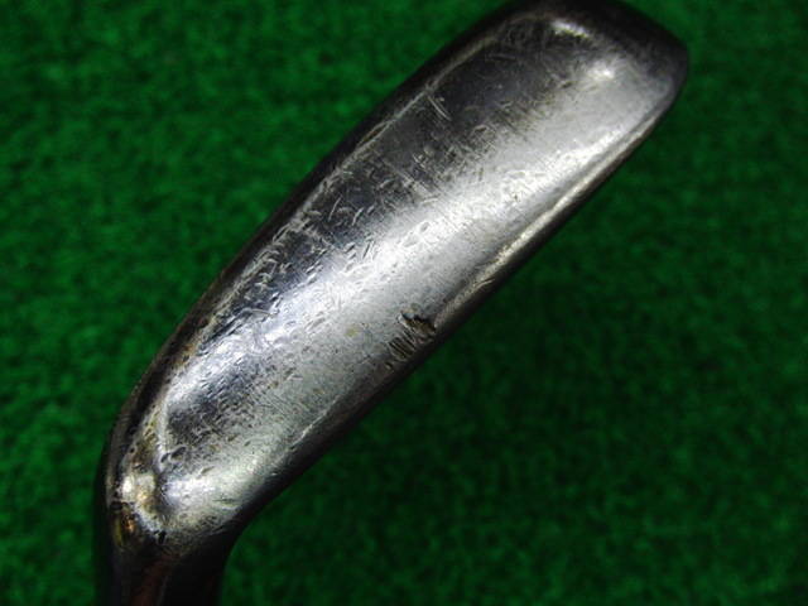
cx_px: 404
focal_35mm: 37
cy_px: 303
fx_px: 864
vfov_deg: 38.7
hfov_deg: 50.1
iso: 400
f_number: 3.6
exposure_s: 1/80
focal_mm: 6.42
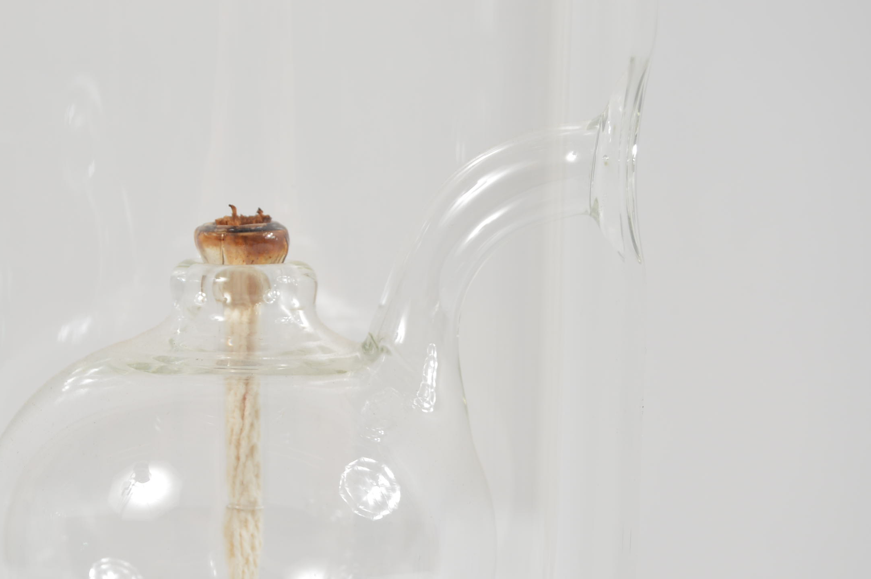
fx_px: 2773
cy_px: 392
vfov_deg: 11.9
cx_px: 293
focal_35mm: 115
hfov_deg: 17.8
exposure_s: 1/80
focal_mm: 55
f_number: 7.1
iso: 100
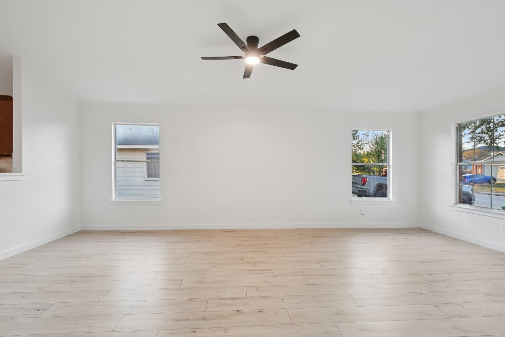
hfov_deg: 100.4
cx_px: 252
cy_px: 168
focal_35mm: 15
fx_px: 210
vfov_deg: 77.3
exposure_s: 1/30
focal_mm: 10
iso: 400
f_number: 8
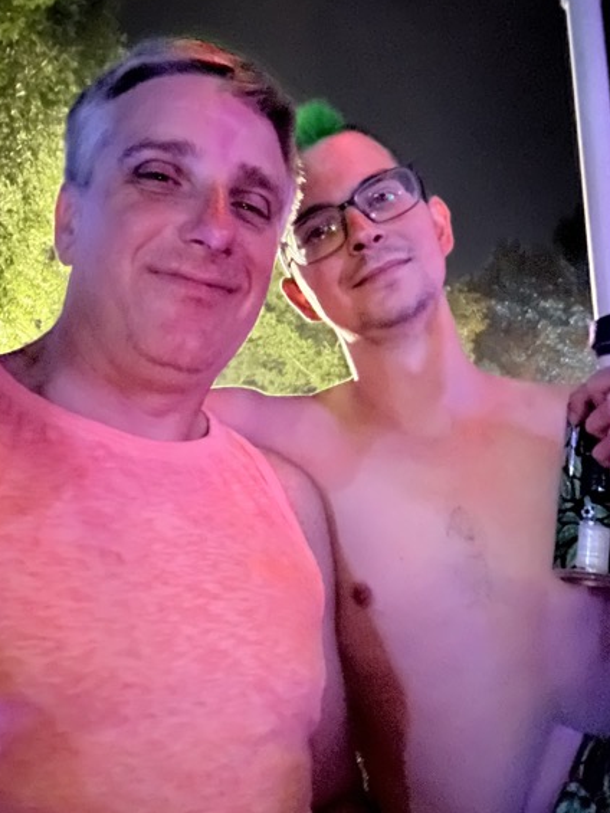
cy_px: 399
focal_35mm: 34
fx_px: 799
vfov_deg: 53.9
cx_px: 312
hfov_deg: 41.8
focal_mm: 2.69
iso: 5000
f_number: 1.9
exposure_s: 1/7
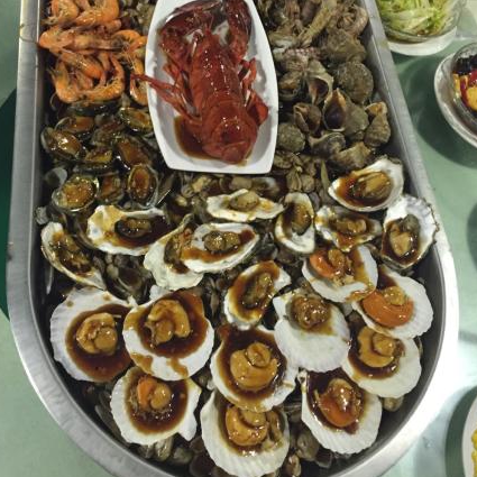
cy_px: 172
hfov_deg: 46.0
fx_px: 561
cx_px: 238
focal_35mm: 36
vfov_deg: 45.6
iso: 250
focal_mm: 4.15
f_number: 2.2
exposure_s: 1/33
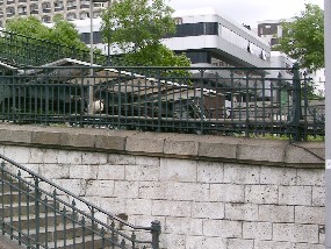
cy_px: 116
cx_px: 18
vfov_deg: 20.5
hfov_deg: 25.9
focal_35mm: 72
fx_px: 689
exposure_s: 1/108
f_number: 7.1
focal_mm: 8.9
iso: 50
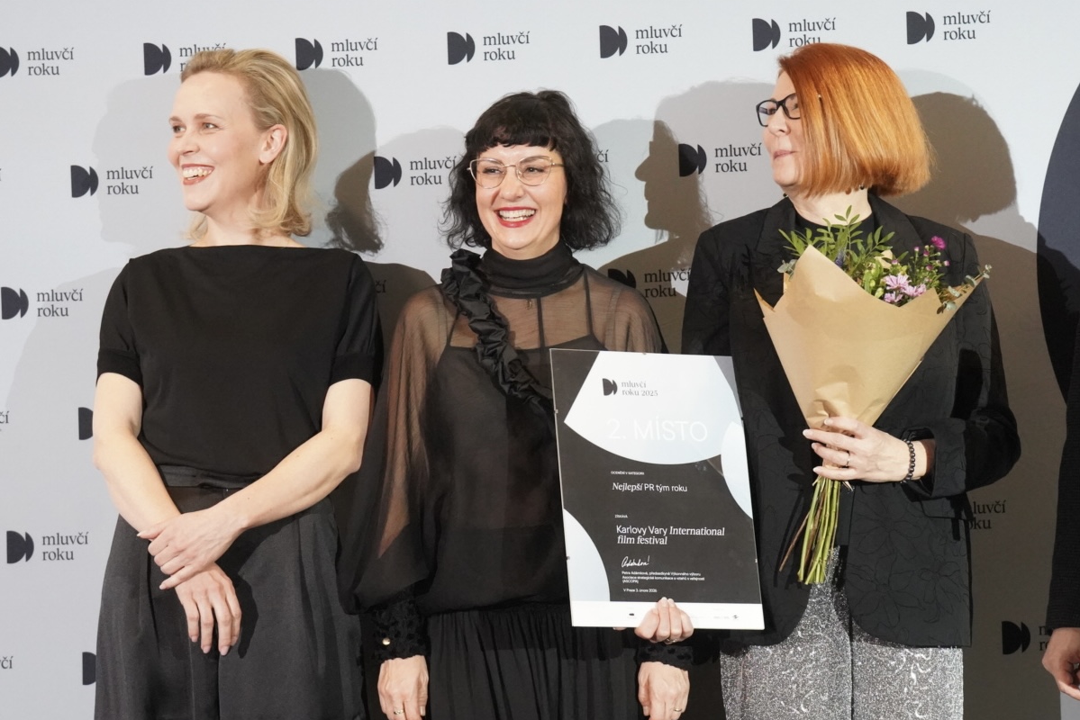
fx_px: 2700
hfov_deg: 22.6
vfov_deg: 15.2
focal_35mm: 90
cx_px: 539
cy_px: 358
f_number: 4
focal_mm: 89
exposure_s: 1/200
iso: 12800
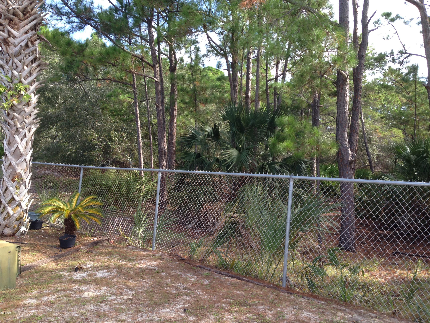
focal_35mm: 33
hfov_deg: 55.4
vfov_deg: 42.9
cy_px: 162
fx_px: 410
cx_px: 215
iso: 50
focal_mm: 4.12
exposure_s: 1/261
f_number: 2.4
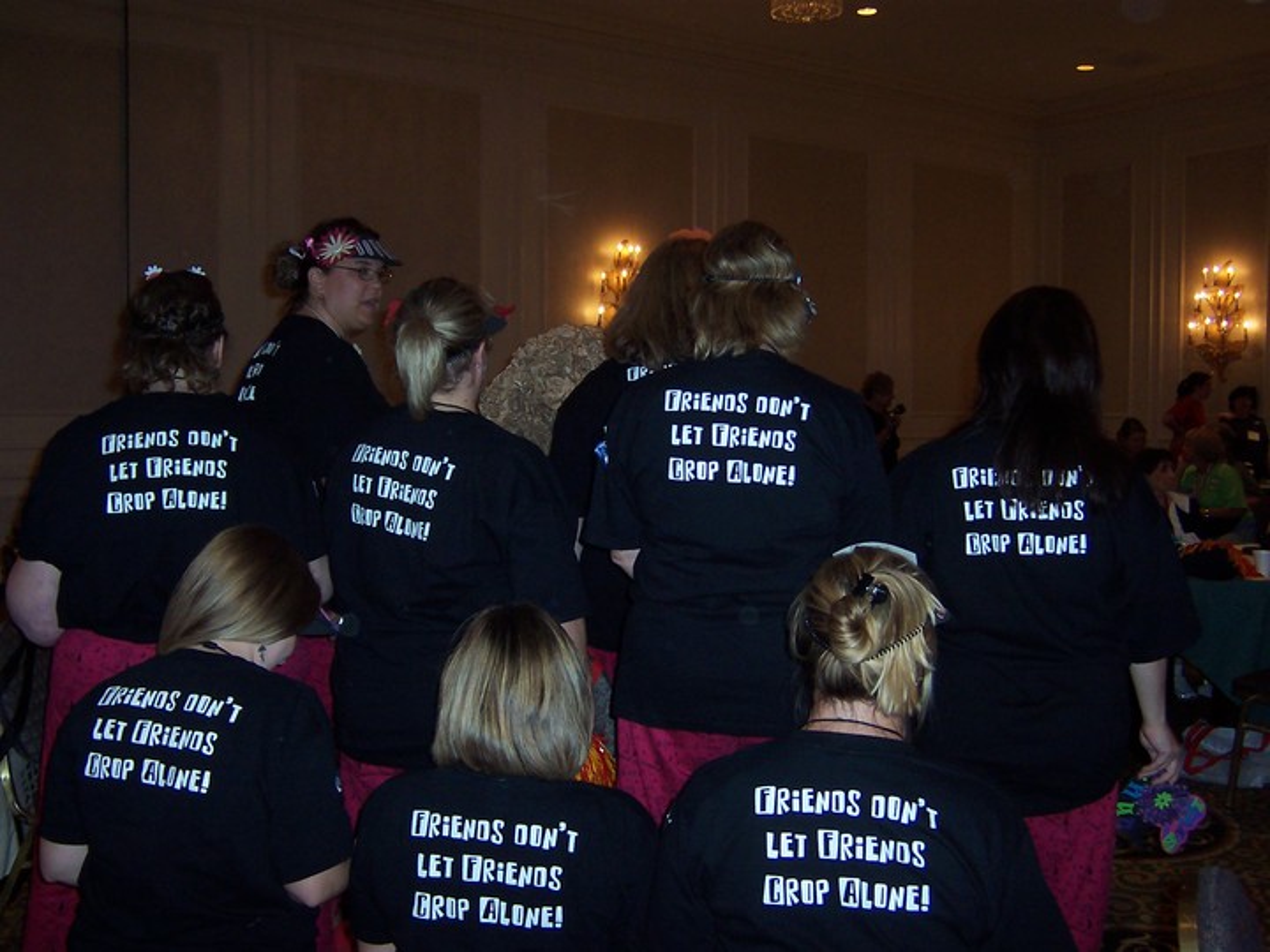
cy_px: 476
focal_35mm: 36
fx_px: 1321
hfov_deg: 51.4
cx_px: 635
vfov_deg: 39.7
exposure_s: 1/60
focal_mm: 5.6
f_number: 2.8
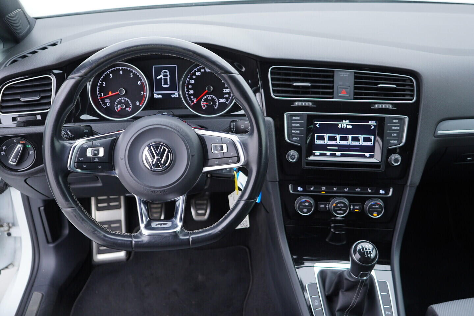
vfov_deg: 36.9
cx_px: 237
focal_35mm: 36
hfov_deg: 53.1
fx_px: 474
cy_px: 158
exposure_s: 1/40
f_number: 2.8
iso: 200
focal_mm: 24
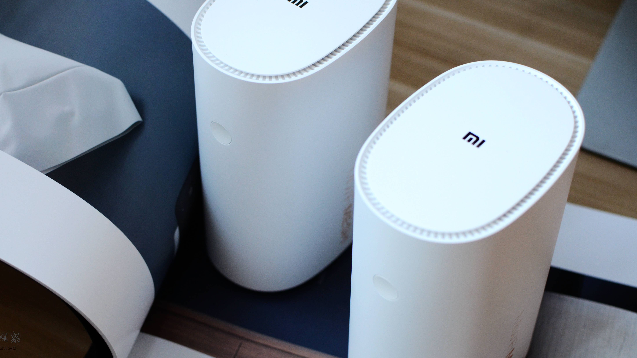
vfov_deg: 19.5
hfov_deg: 34.0
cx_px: 283
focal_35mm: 62
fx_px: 1040
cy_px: 131
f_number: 3.5
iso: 800
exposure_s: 1/125
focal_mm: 35
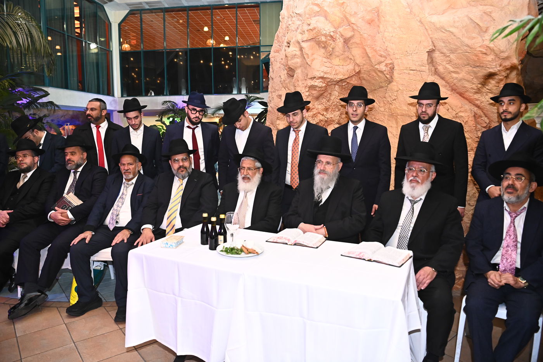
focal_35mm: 24
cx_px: 272
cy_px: 181
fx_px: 362
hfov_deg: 73.8
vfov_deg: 53.1
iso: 3200
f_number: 4.5
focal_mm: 24
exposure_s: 1/160
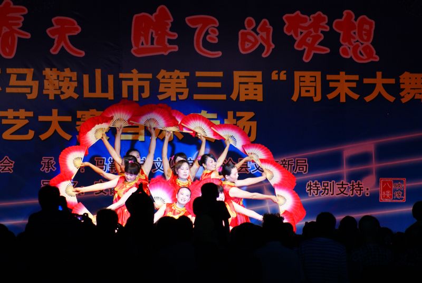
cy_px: 142
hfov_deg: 6.5
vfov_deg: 4.4
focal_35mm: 315
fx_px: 3698
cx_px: 211
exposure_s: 1/40
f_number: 5.6
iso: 400
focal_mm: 210
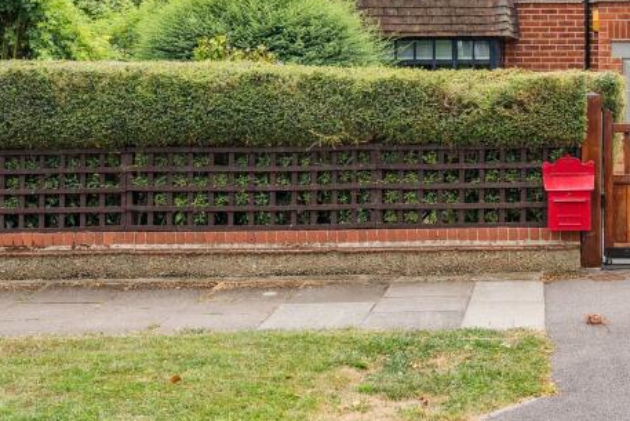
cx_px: 502
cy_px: -10
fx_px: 1295
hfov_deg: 26.8
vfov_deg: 17.9
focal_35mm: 74
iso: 640
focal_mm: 33
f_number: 5.6
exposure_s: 1/320
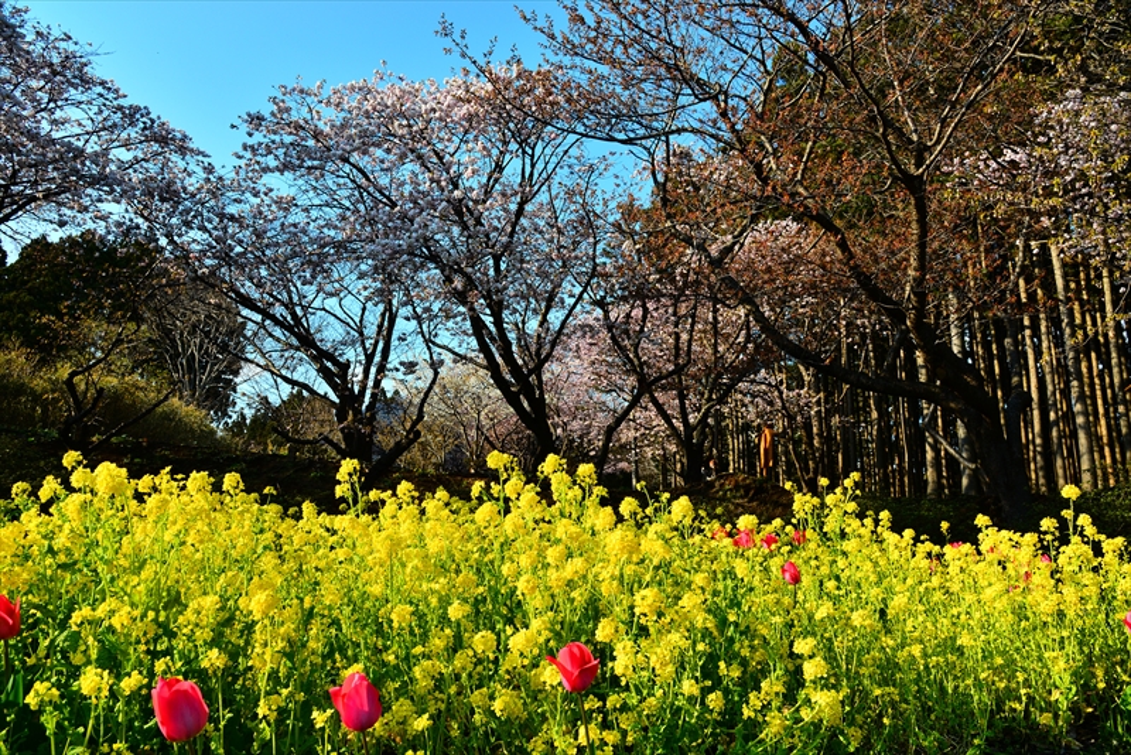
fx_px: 754
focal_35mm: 24
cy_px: 378
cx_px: 566
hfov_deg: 73.7
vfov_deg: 53.2
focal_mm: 24
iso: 200
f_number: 9
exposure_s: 1/320
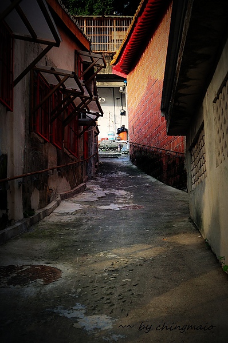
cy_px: 172
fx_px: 400
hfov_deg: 31.8
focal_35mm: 42
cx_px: 114
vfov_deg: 46.5
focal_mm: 28
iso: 400
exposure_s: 1/50
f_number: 2.8
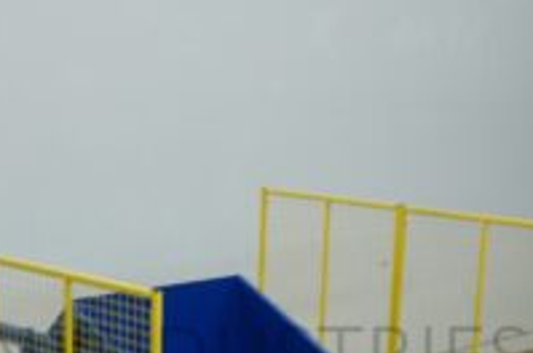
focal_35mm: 88
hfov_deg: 23.1
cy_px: 397
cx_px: 185
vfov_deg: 15.1
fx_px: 1301
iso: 125
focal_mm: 13.03
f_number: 3.5
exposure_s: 1/60
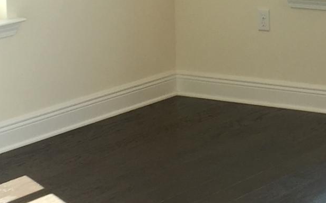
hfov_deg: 13.7
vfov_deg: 8.7
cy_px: -10
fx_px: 1332
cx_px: 353
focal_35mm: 150
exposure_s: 1/120
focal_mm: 4.15
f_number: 2.2
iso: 32
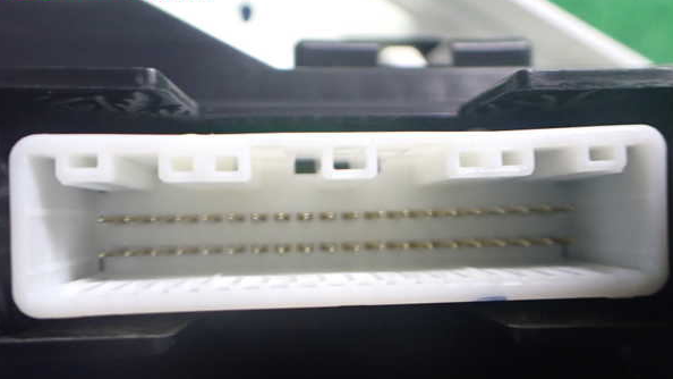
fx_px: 589
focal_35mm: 33
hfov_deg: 59.5
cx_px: 336
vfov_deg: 35.5
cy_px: 230
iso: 800
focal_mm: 5.4
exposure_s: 1/40
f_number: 2.3
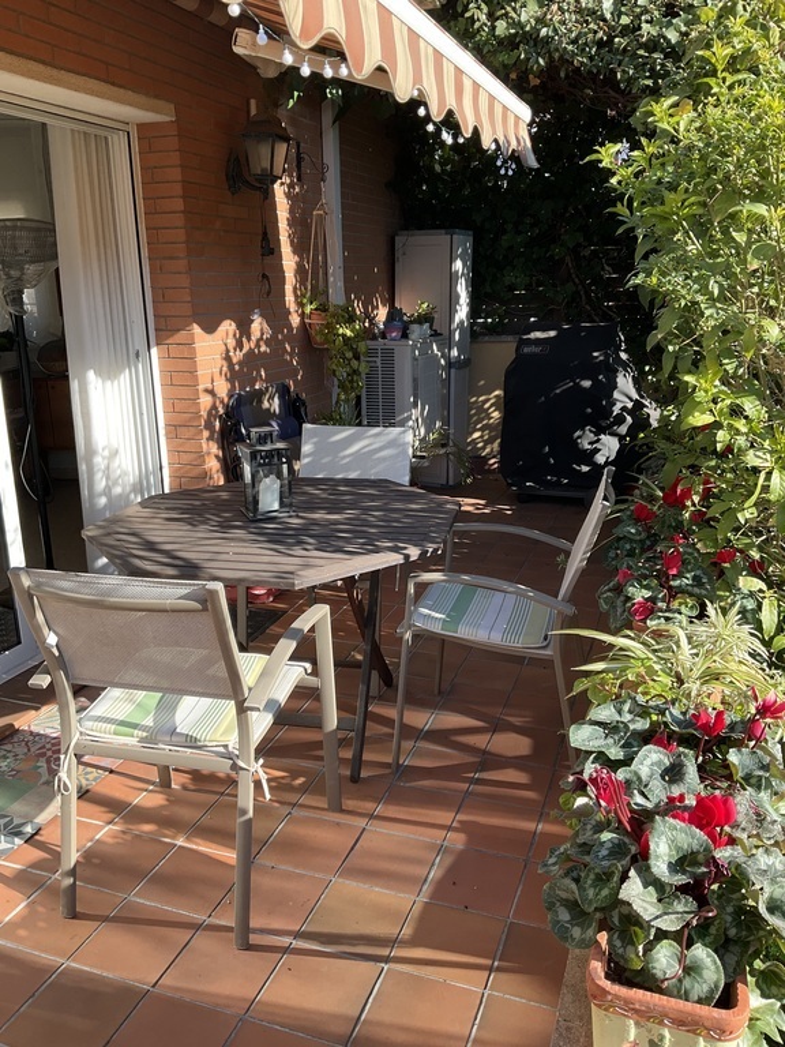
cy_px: 524
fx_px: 877
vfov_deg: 61.7
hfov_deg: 48.2
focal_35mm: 29
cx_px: 392
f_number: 1.8
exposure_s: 1/344
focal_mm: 3
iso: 25
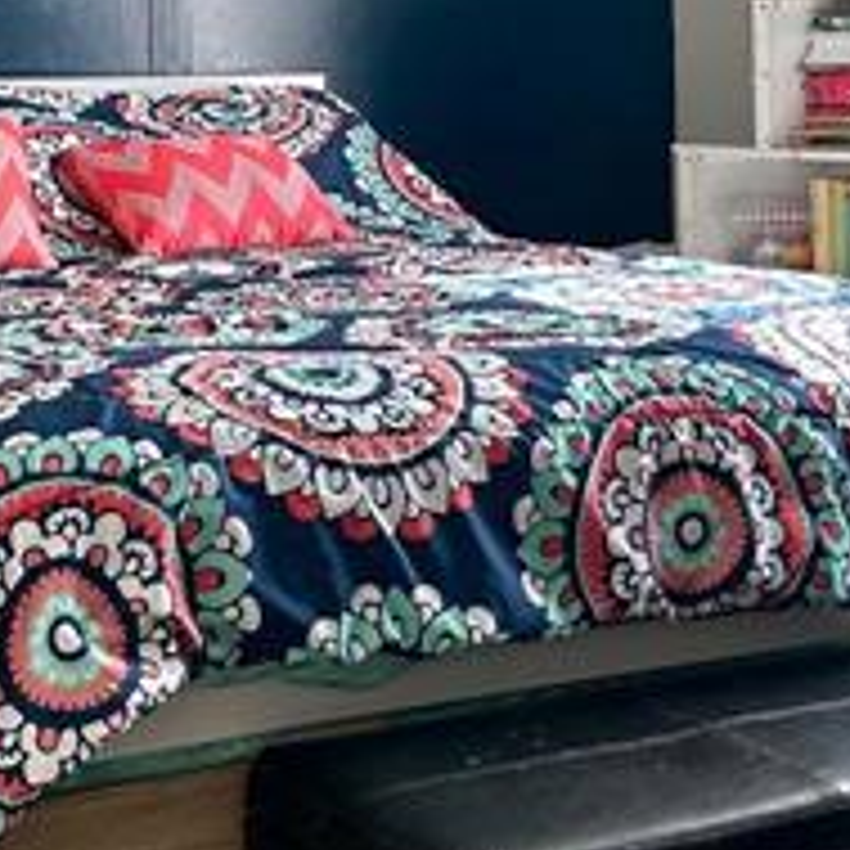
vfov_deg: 20.7
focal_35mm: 81
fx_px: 2250
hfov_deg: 21.4
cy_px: 9
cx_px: 337
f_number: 1.78
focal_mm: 6.86
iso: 200
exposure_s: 1/60
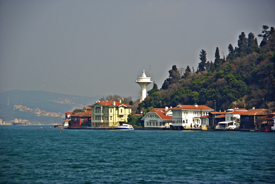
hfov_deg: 12.4
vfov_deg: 8.3
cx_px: 138
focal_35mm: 165
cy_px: 92
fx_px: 1262
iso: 160
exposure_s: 1/200
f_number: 7.1
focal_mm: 110
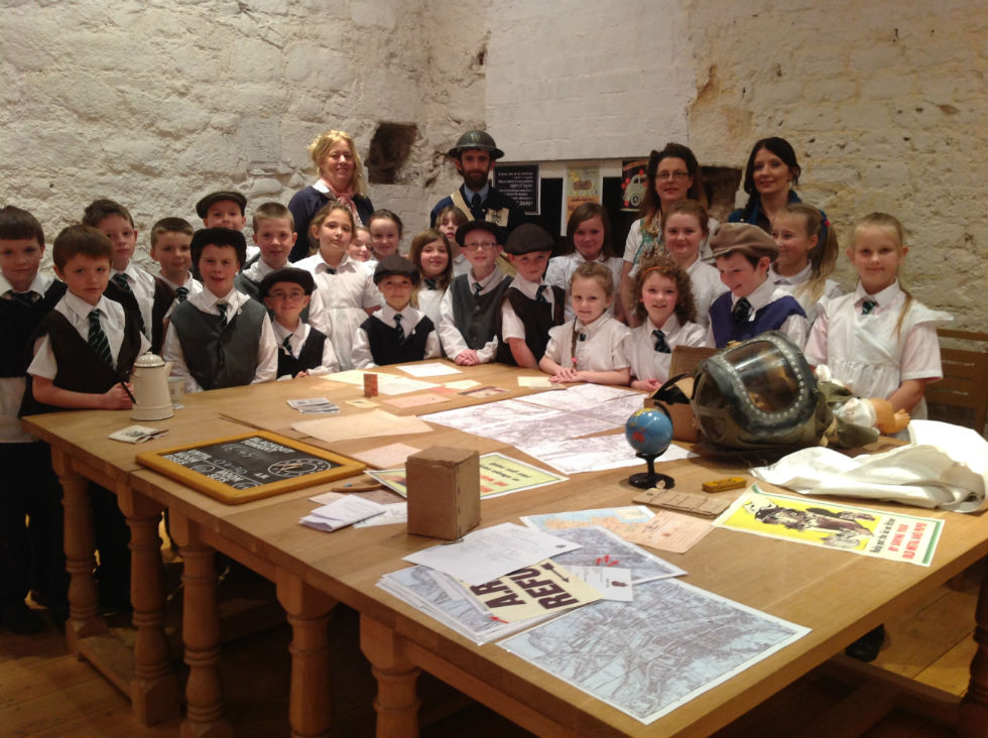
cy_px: 369
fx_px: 997
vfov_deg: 40.6
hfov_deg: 52.7
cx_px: 494
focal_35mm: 35
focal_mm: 4.28
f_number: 2.4
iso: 80
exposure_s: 1/15
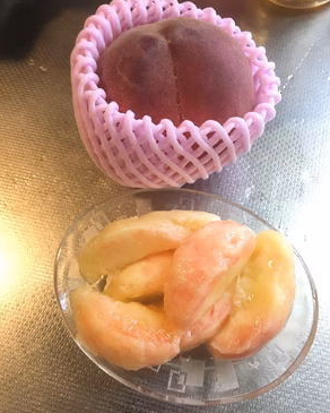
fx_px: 378
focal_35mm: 31
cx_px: 166
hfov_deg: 47.1
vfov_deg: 57.2
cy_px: 212
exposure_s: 1/30
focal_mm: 4.15
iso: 160
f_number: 2.2
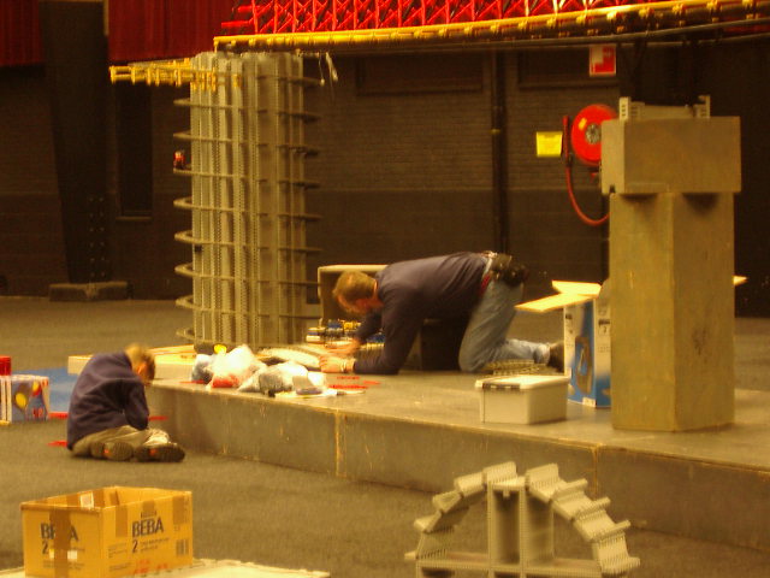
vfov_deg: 13.0
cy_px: 289
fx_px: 2536
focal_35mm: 114
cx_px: 385
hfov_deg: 17.3
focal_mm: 17.4
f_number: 5
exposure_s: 1
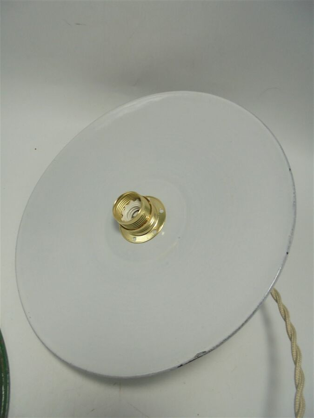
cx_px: 157
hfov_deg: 53.1
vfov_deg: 67.3
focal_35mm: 26
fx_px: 314
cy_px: 209
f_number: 3.5
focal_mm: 4.6
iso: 100
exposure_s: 1/125
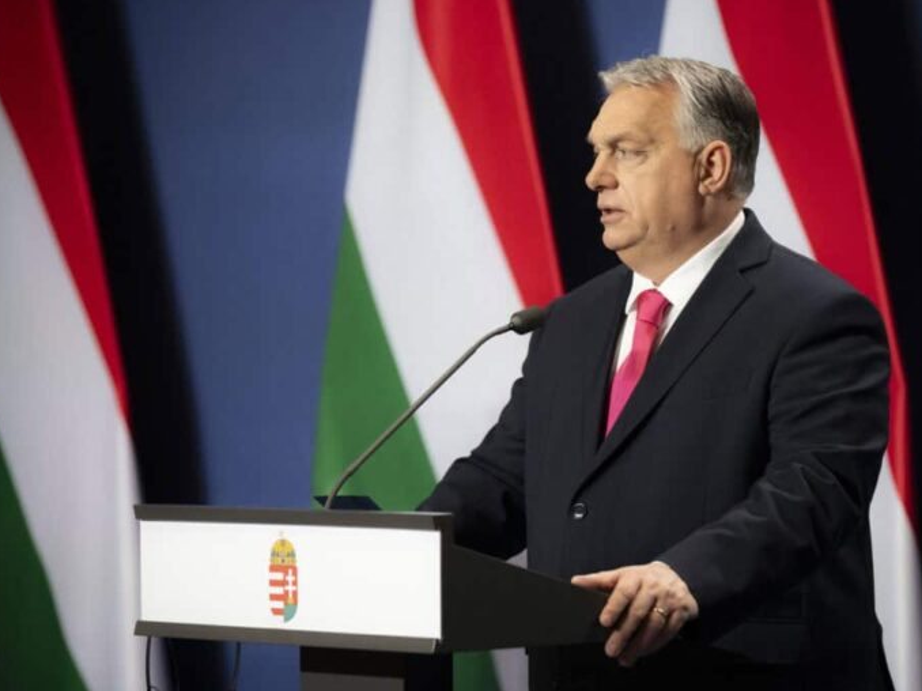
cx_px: 506
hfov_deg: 10.8
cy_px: 344
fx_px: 4872
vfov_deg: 8.1
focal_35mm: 183
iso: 1000
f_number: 2.8
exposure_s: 1/250
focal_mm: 112
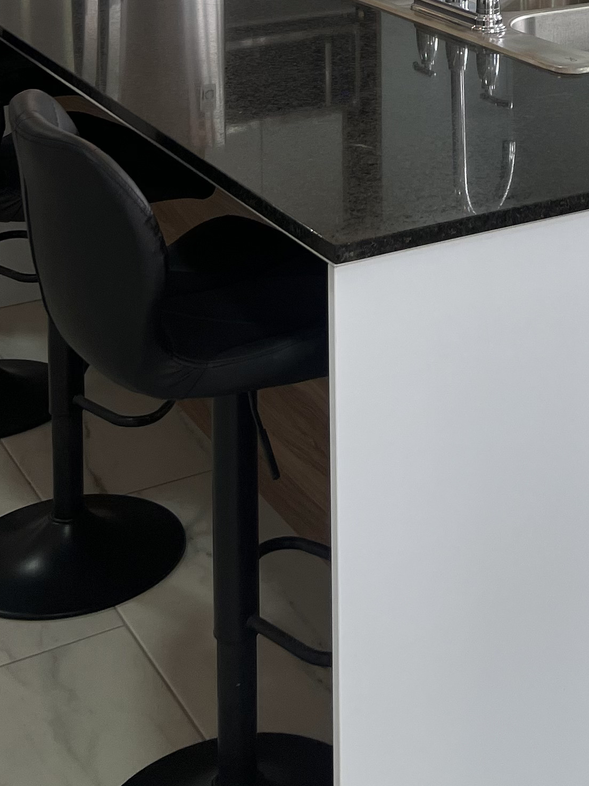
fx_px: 1611
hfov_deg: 20.3
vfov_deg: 23.9
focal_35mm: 71
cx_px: 533
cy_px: -256
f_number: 1.5
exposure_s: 1/165
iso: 40
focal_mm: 5.7
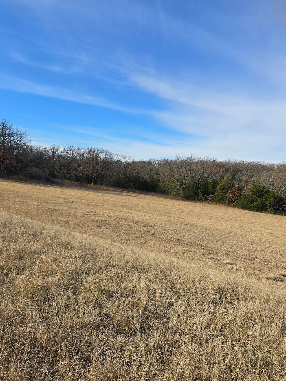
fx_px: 286
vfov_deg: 67.2
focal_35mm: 26
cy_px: 203
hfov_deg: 53.1
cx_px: 145
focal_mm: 6.3
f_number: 1.7
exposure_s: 1/838
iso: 12
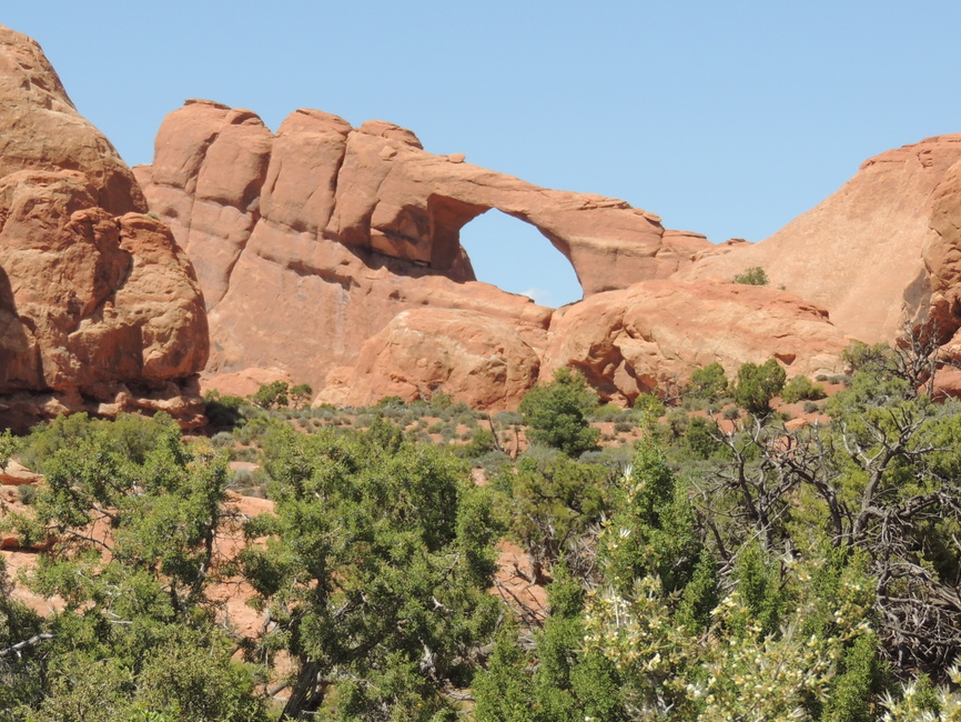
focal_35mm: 133
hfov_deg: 14.8
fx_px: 3693
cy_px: 335
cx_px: 348
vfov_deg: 11.2
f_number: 4.1
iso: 100
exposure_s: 1/640
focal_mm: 16
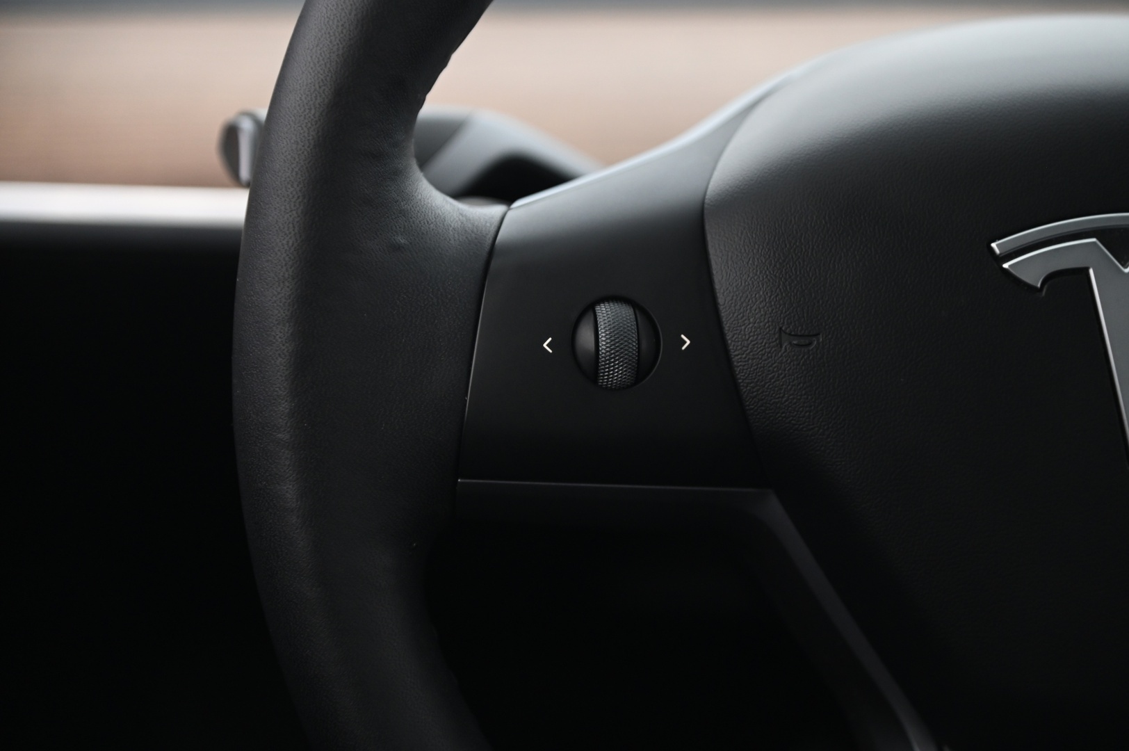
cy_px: 376
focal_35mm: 120
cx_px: 564
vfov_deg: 11.4
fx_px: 3760
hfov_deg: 17.1
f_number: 4
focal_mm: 120
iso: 2000
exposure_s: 1/15
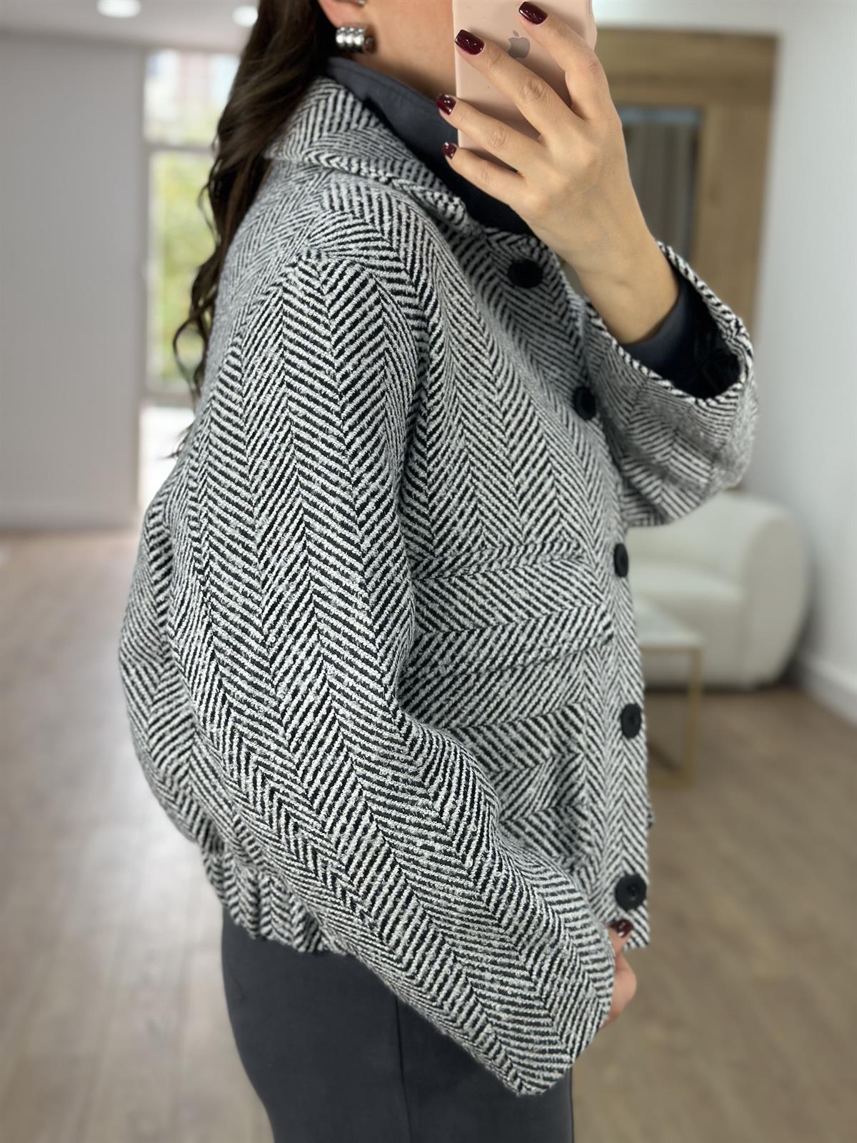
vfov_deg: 39.7
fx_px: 1584
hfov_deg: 30.3
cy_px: 572
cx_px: 428
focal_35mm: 48
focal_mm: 6.86
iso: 64
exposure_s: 1/144
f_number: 1.78
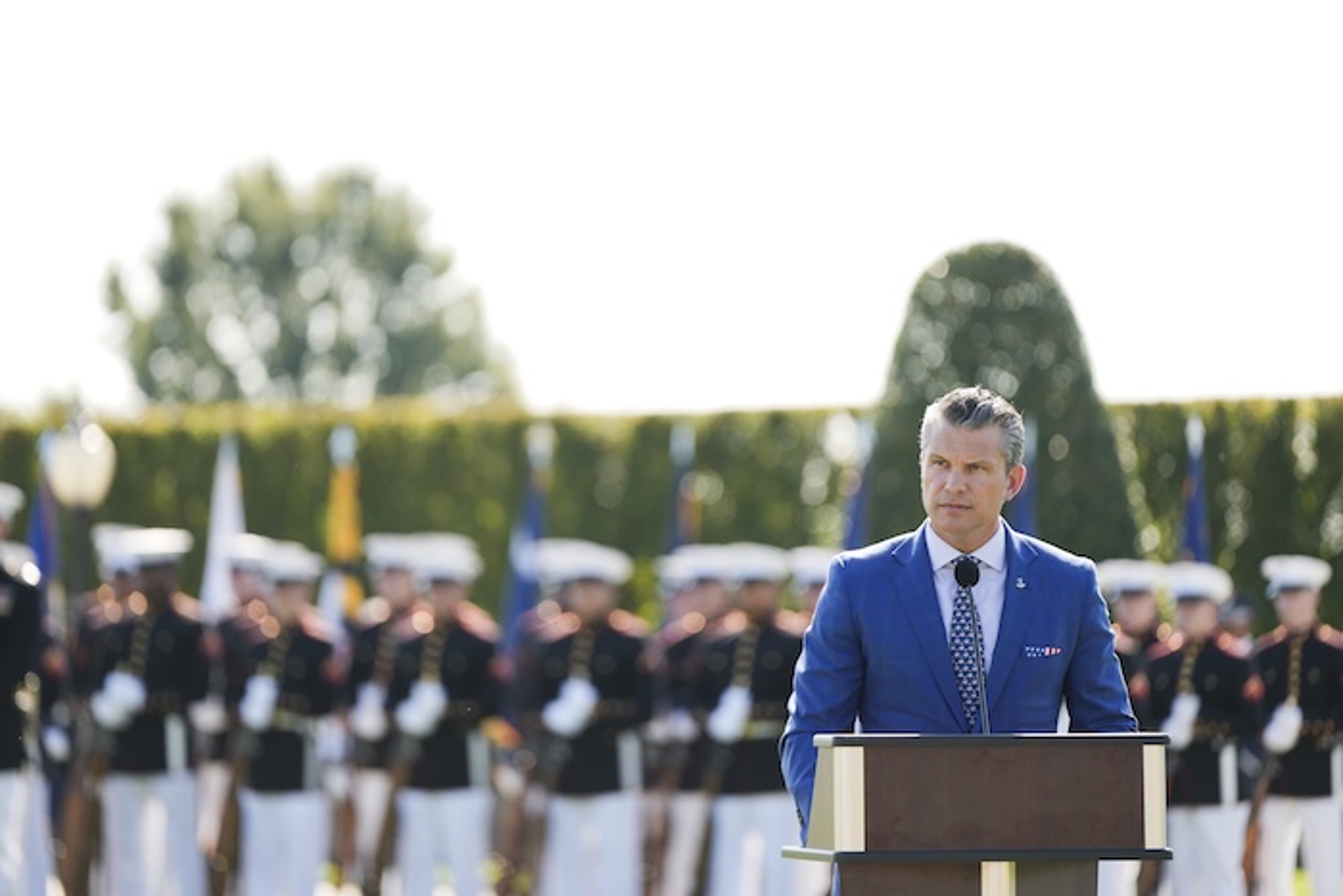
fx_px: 7462
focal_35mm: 200
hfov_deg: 10.3
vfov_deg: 6.9
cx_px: 672
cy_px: 448
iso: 50
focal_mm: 200
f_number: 2.8
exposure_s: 1/500
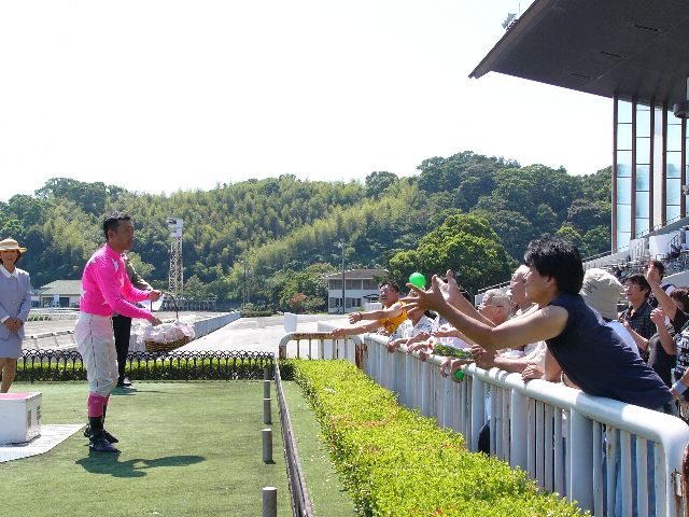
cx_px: 344
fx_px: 1015
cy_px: 258
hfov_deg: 37.5
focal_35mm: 51
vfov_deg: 28.6
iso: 50
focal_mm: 8.5
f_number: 5.6
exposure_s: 1/250
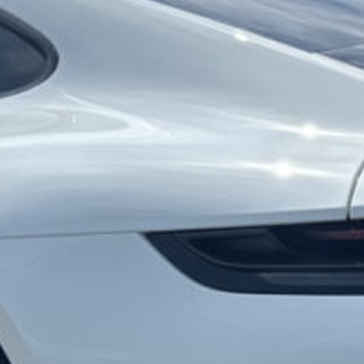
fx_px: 1297
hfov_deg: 15.9
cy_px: 284
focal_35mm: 109
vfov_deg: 15.9
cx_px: 287
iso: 80
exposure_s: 1/8197
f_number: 1.78
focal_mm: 6.86
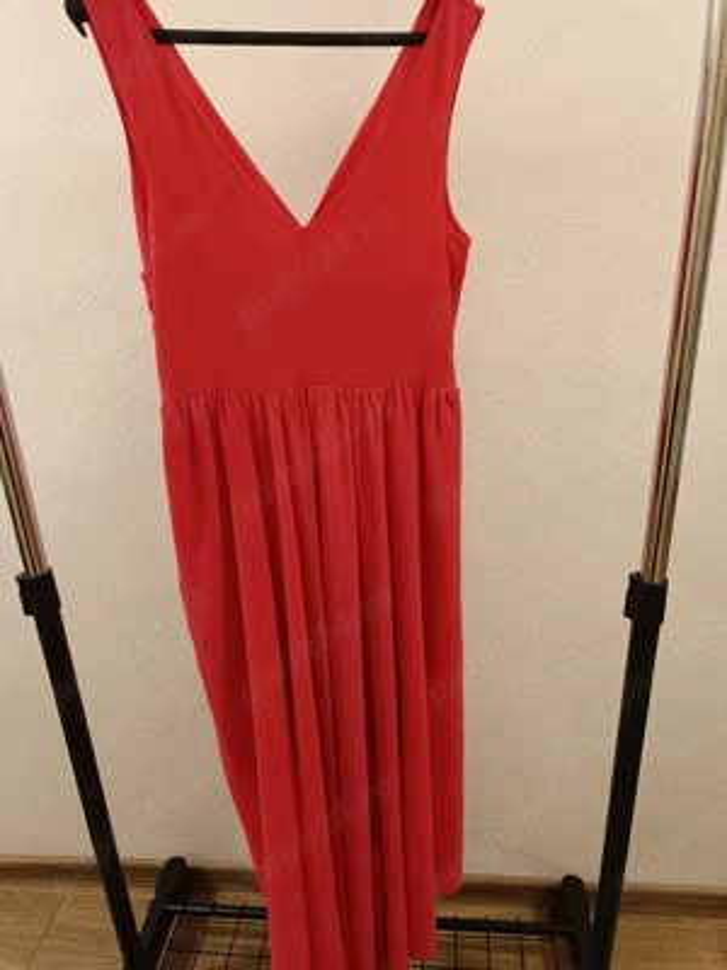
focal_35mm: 24
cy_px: 485
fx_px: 672
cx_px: 364
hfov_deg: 56.8
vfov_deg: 71.6
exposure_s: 1/25
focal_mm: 5.59
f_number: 1.88
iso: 729
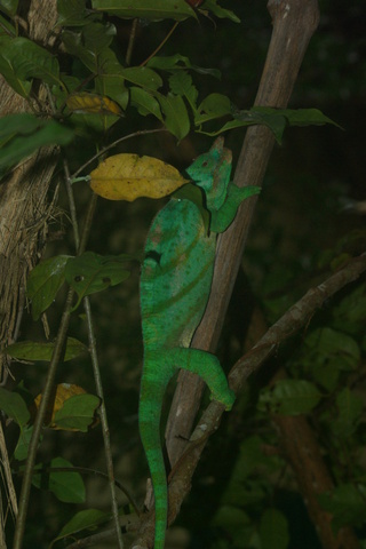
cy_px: 274
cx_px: 183
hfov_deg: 13.0
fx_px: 1601
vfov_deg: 19.5
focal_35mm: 105
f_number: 8
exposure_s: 1/90
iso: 400
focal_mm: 70
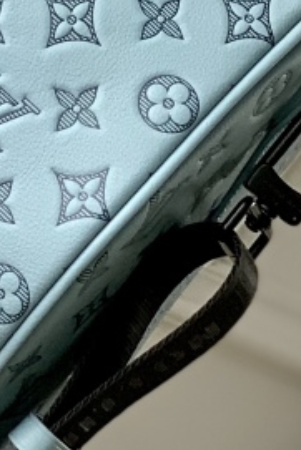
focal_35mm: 287
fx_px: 3595
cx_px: -369
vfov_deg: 7.0
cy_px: -365
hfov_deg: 4.7
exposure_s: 1/122
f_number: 2.4
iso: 40
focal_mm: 6
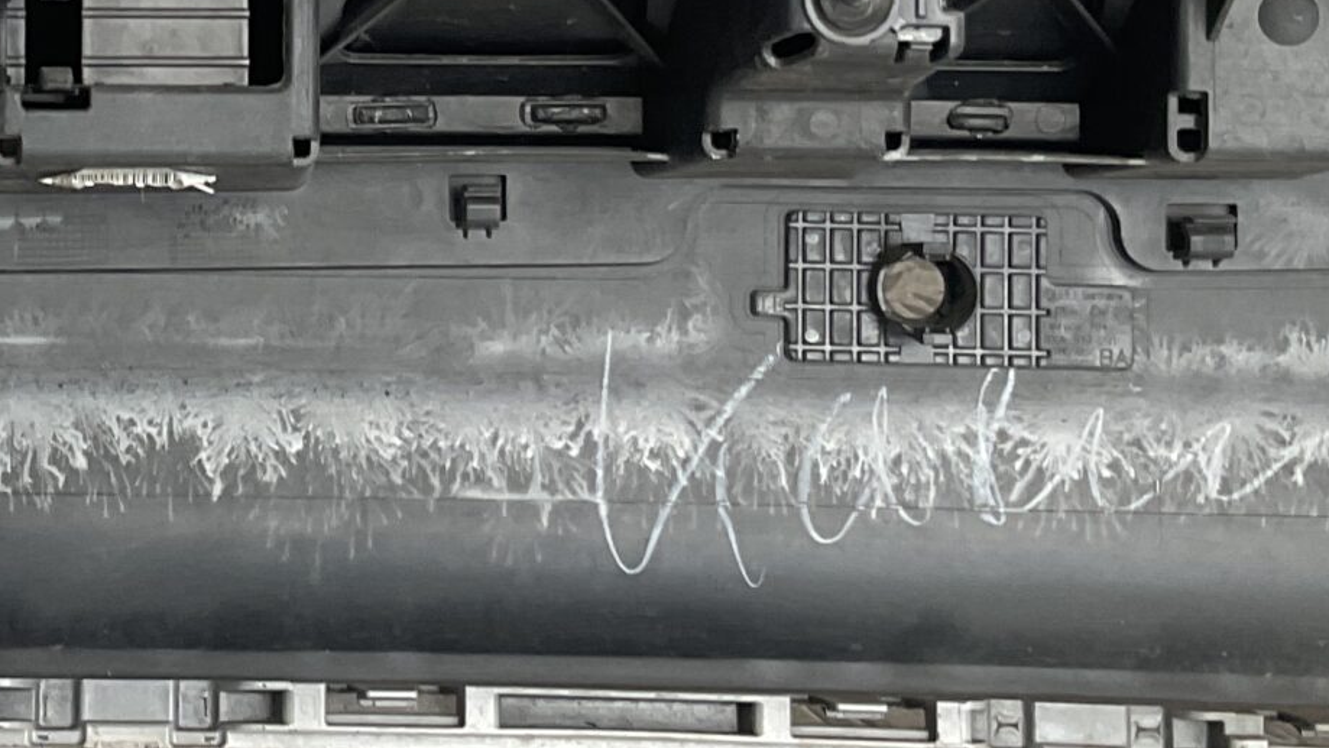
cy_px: 7
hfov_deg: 23.6
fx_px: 3101
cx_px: 162
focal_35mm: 88
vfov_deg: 13.6
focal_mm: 3
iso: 40
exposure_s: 1/120
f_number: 1.8
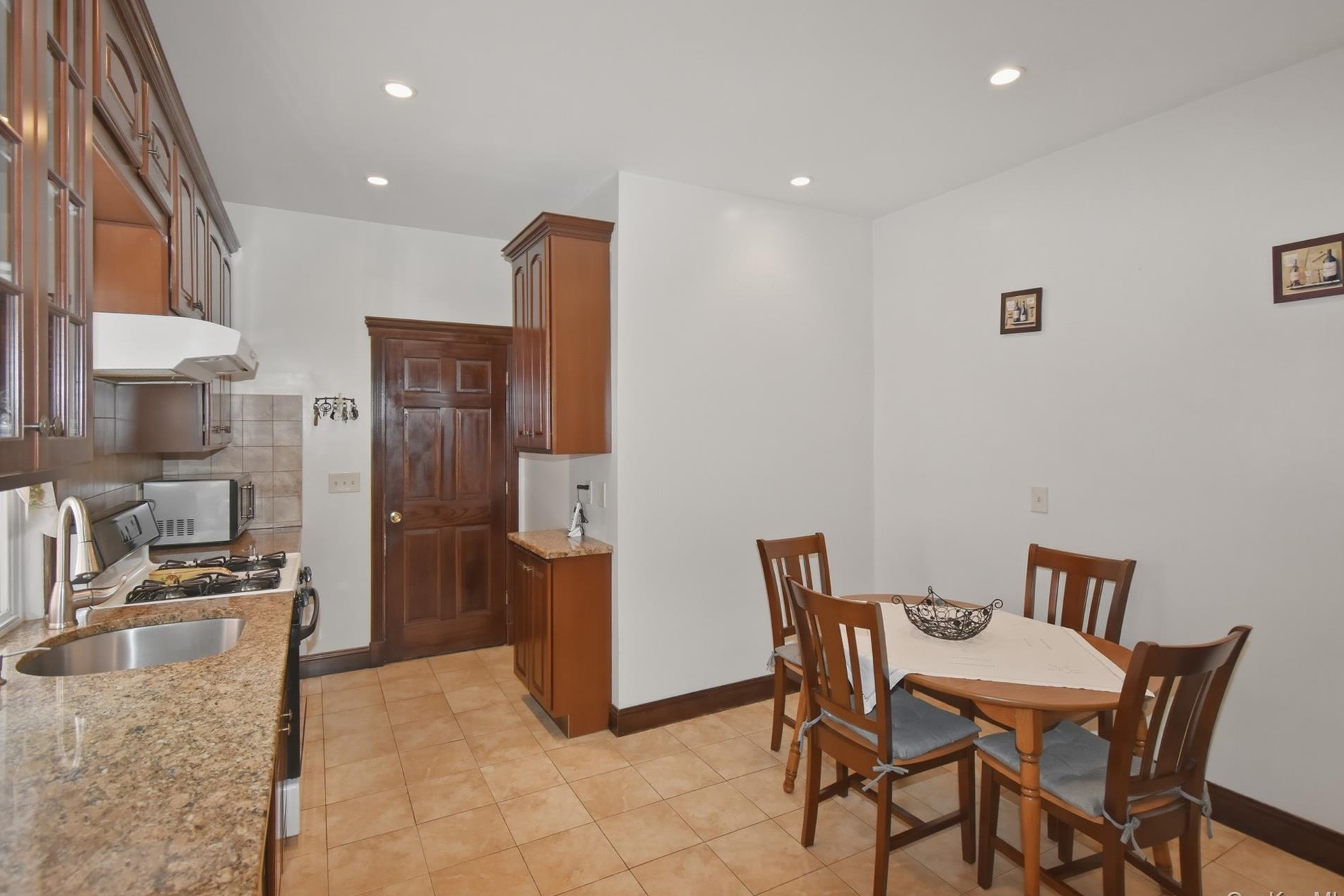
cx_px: 652
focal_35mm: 16
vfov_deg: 73.7
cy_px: 439
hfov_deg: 96.7
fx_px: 597
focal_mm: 10
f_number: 4.5
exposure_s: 1/60
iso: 720
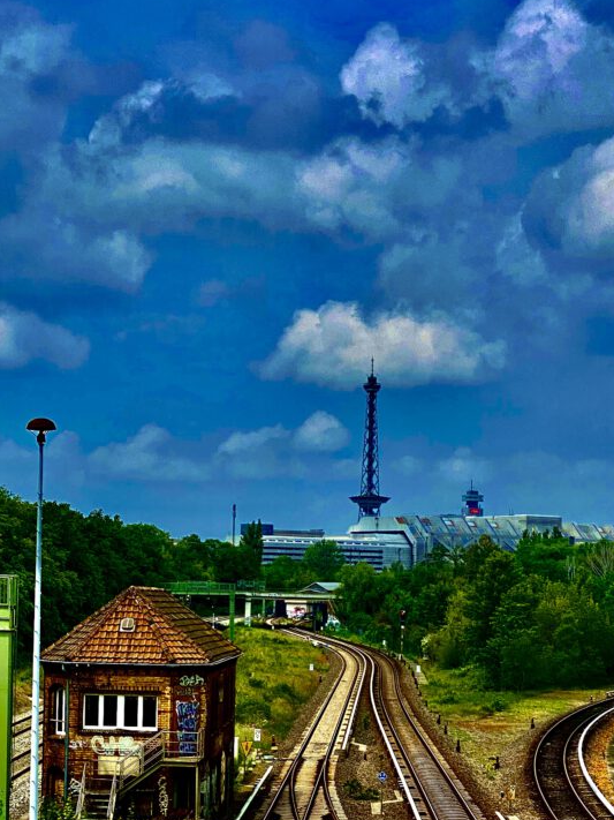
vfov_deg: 24.5
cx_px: 243
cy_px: 589
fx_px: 1869
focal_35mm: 79
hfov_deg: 18.6
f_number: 2
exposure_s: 1/2283
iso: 20
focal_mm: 6
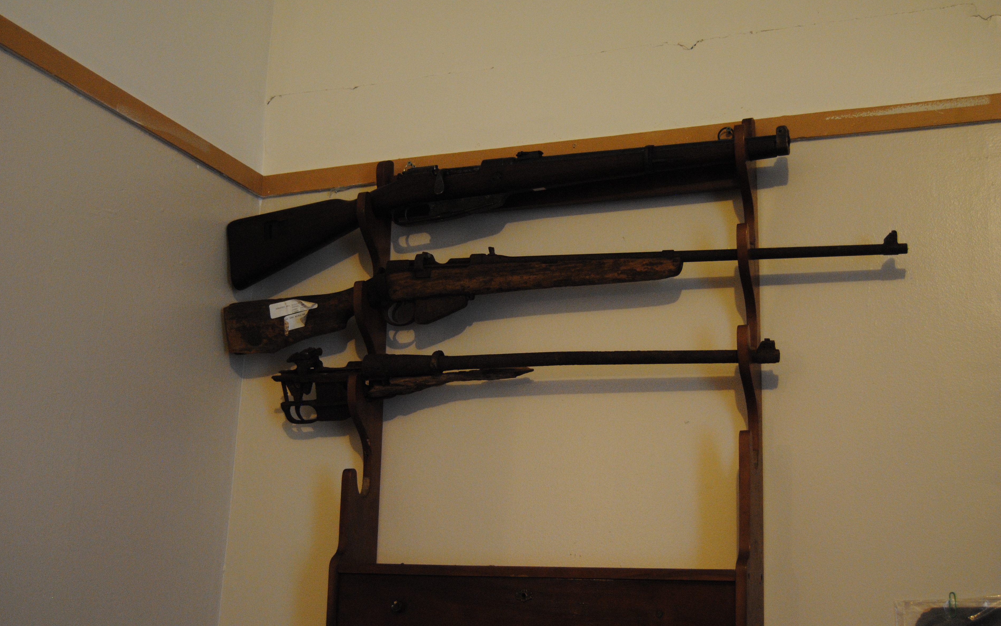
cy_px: 320
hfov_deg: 45.3
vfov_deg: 29.2
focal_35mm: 44
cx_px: 503
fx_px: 1200
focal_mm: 28
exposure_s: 1/30
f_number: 4
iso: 800
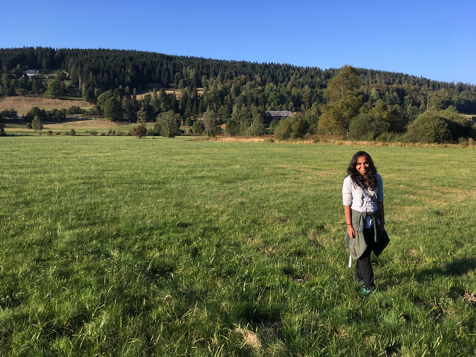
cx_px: 238
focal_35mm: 29
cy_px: 178
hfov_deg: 61.7
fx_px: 399
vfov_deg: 48.2
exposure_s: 1/718
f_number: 2.2
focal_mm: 4.15
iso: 25
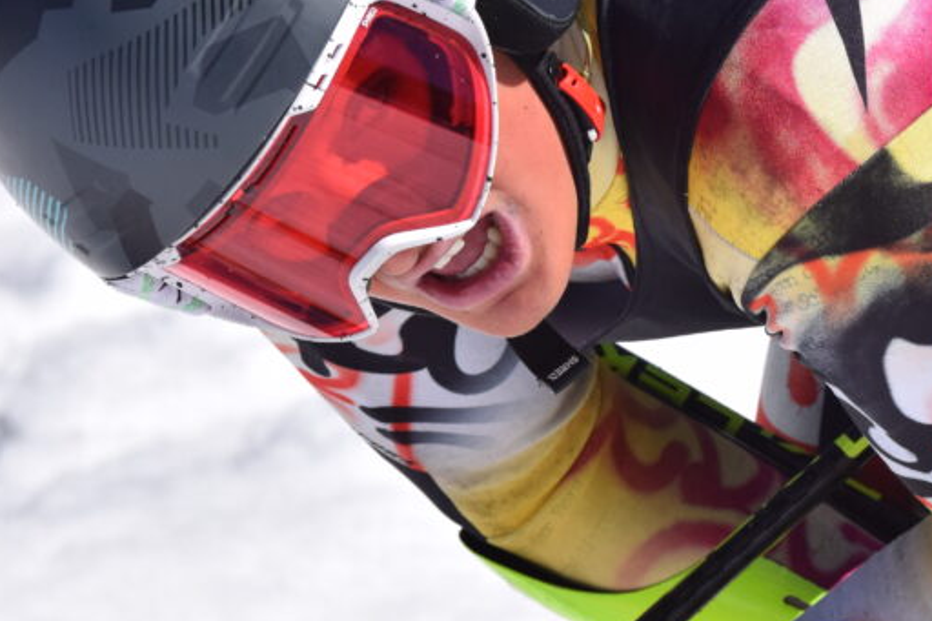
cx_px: 630
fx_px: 7608
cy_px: 199
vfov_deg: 4.7
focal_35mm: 294
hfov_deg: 7.0
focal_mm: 98
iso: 360
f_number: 8
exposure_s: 1/2000
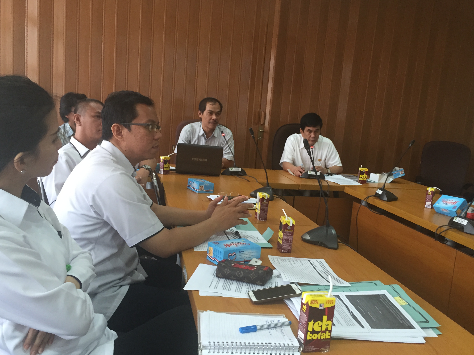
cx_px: 247
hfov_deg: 56.8
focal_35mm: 32
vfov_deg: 44.2
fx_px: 438
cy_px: 182
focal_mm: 4.15
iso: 160
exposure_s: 1/33
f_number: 2.2
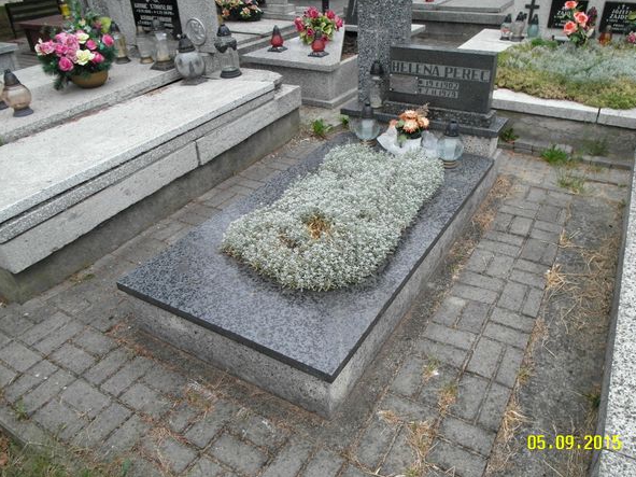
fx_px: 478
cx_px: 325
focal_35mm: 26
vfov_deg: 53.0
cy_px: 239
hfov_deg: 67.3
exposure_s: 1/125
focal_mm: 5.2
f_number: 3.4
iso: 80
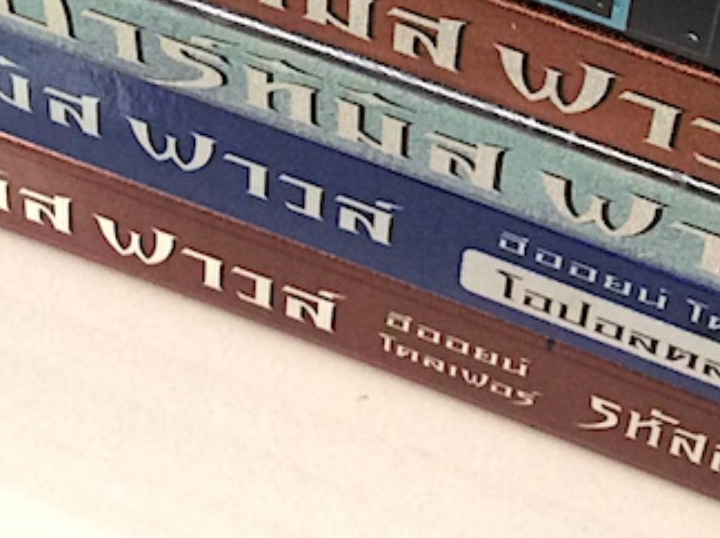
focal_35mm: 112
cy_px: -221
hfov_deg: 17.5
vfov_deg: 12.6
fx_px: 2326
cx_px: 553
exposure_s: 1/25
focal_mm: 3.3
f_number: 2.4
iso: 80
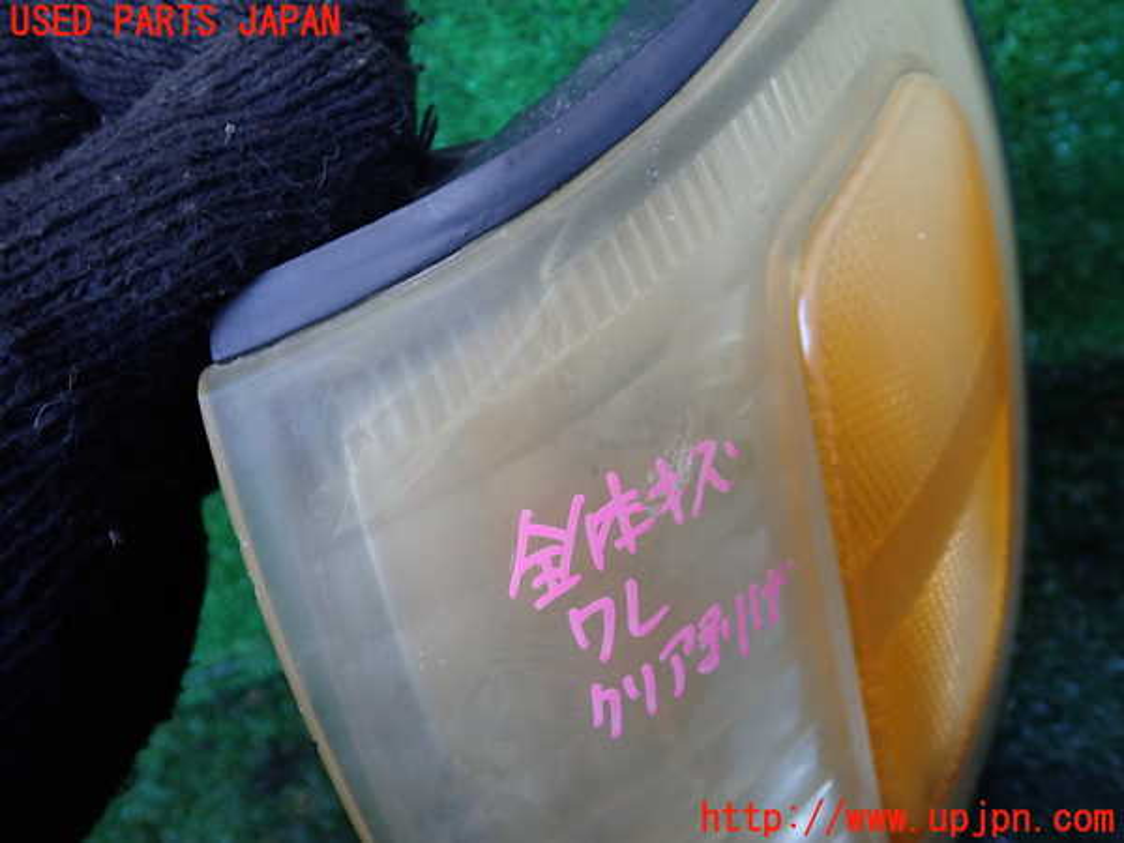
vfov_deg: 46.8
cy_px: 422
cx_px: 562
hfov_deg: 60.0
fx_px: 974
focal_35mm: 30
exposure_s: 1/60
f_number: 2.3
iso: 200
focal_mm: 5.4
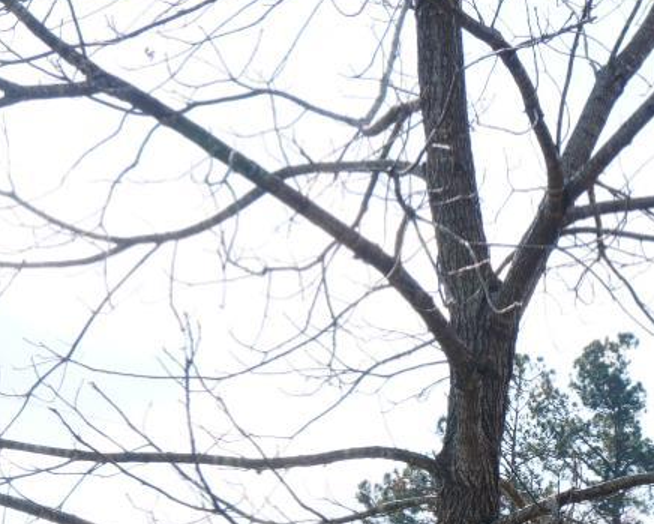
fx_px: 2807
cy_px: 703
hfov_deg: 13.2
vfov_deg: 10.4
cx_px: 512
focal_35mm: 145
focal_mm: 30
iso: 100
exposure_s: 1/100
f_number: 10
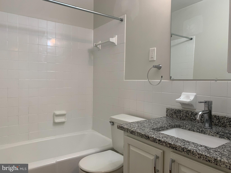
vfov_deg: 53.1
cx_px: 116
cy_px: 86
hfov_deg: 67.3
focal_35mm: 26
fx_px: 174
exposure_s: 1/60
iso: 80
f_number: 1.8
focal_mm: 4.25
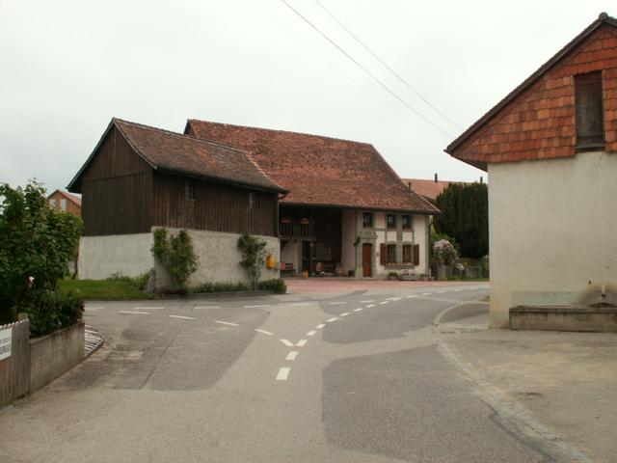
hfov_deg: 52.6
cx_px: 308
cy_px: 232
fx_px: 624
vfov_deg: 40.7
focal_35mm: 35
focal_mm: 5.86
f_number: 8
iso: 50
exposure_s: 1/100
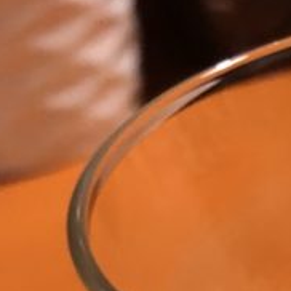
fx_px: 1322
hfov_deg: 11.6
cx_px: 532
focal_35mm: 139
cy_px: 580
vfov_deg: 11.4
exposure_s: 1/9
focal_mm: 3.99
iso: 100
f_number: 1.8
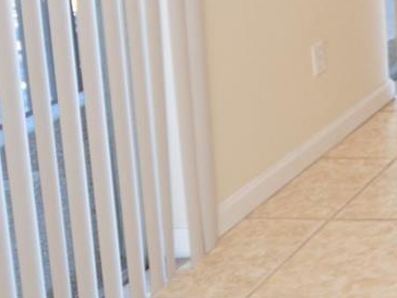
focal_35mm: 76
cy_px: -133
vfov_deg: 17.6
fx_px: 872
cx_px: 852
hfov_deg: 16.8
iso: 400
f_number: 4
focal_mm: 12
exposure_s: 1/60
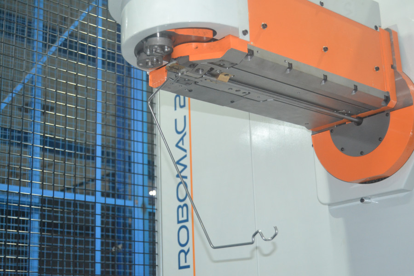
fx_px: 690
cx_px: 207
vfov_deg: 22.6
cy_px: 138
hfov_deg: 33.4
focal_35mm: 60
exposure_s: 1/60
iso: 1600
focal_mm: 40
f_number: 5
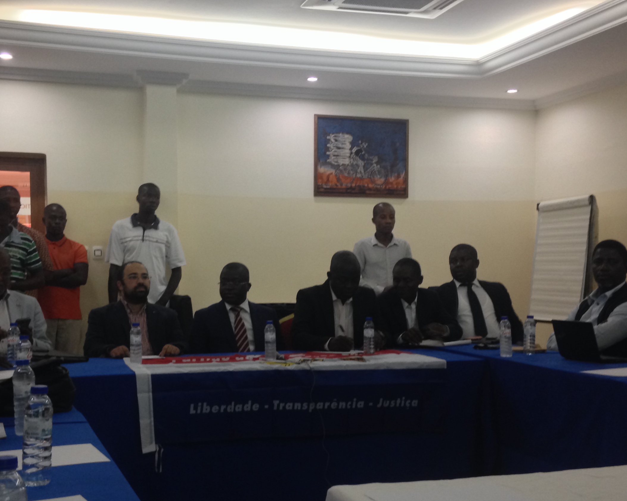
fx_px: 928
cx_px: 291
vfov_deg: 30.2
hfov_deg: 37.3
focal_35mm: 50
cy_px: 298
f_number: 2.4
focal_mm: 4.12
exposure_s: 1/20
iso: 200
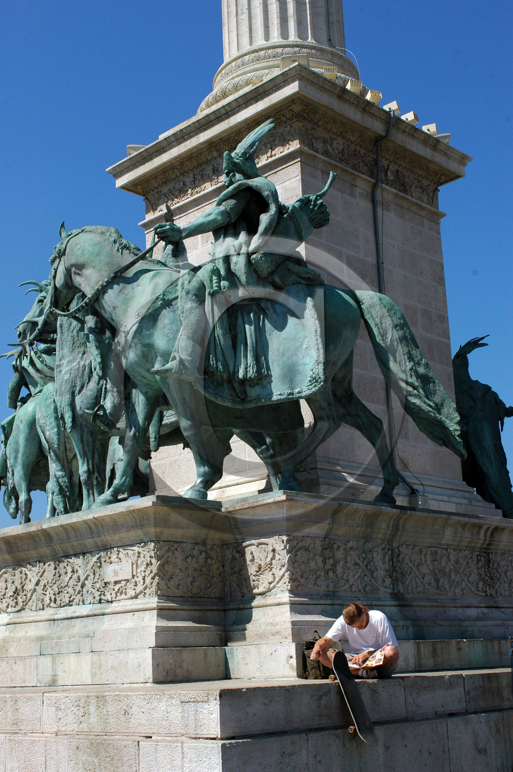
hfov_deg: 28.0
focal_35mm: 48
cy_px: 386
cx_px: 256
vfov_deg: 41.1
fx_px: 1028
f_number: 10
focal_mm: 32
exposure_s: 1/400
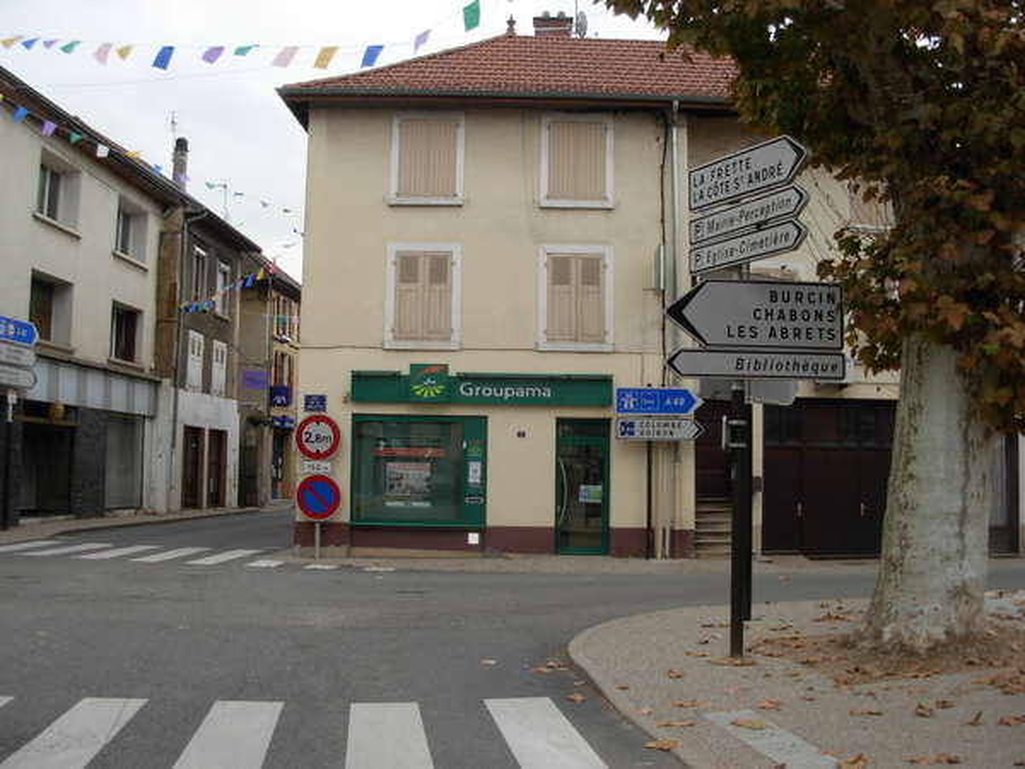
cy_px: 384
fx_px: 1125
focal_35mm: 38
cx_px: 512
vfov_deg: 37.7
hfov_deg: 49.0
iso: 79
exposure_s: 1/483
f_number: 2.9
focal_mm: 6.3
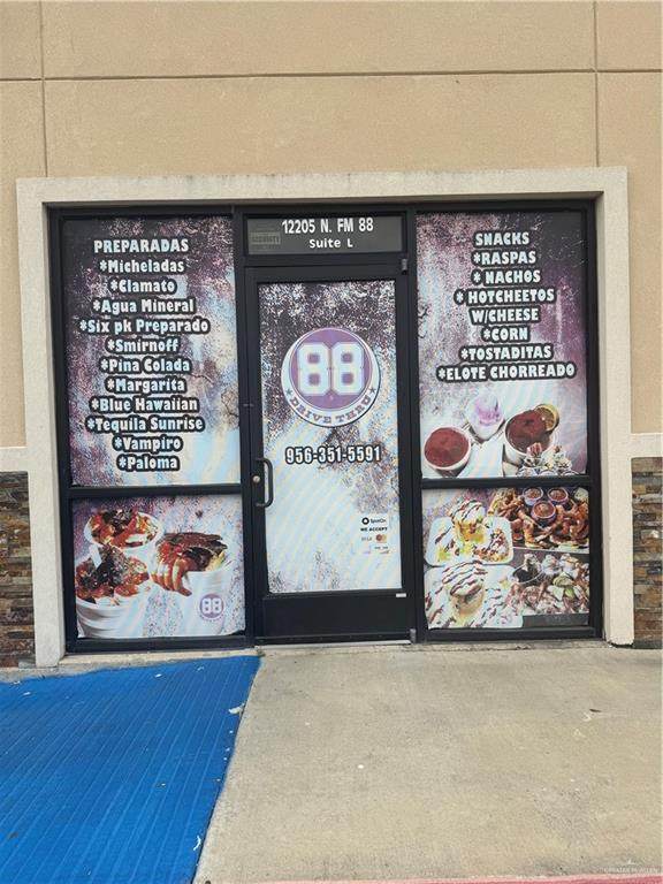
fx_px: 613
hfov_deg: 56.8
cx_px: 332
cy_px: 442
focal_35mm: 24
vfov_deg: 71.6
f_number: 1.78
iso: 80
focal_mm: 6.76
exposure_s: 1/1524
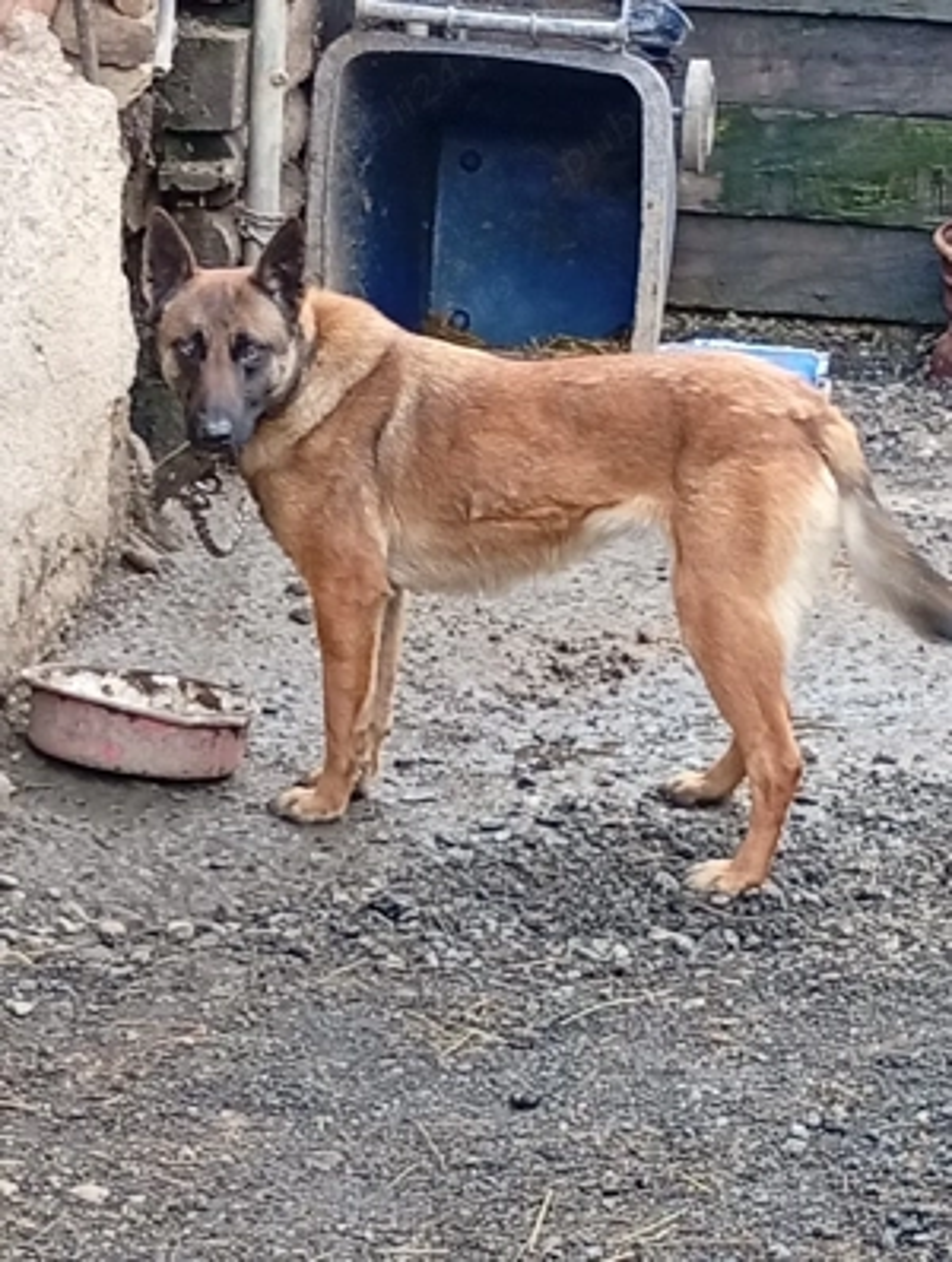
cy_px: 631
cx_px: 476
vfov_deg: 18.5
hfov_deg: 14.0
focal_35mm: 106
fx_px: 3874
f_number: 1.8
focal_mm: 3.84
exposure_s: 1/50.3
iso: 95
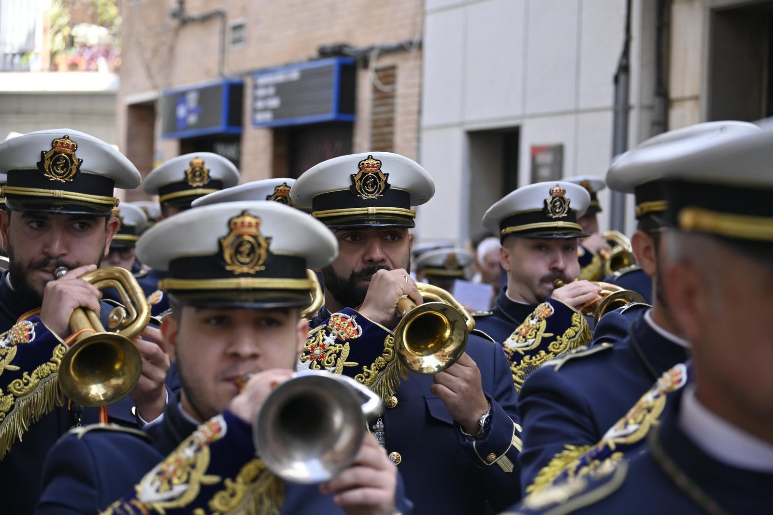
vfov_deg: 10.0
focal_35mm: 136
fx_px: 2930
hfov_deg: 15.0
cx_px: 386
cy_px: 258
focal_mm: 91
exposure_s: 1/200
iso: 250
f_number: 5
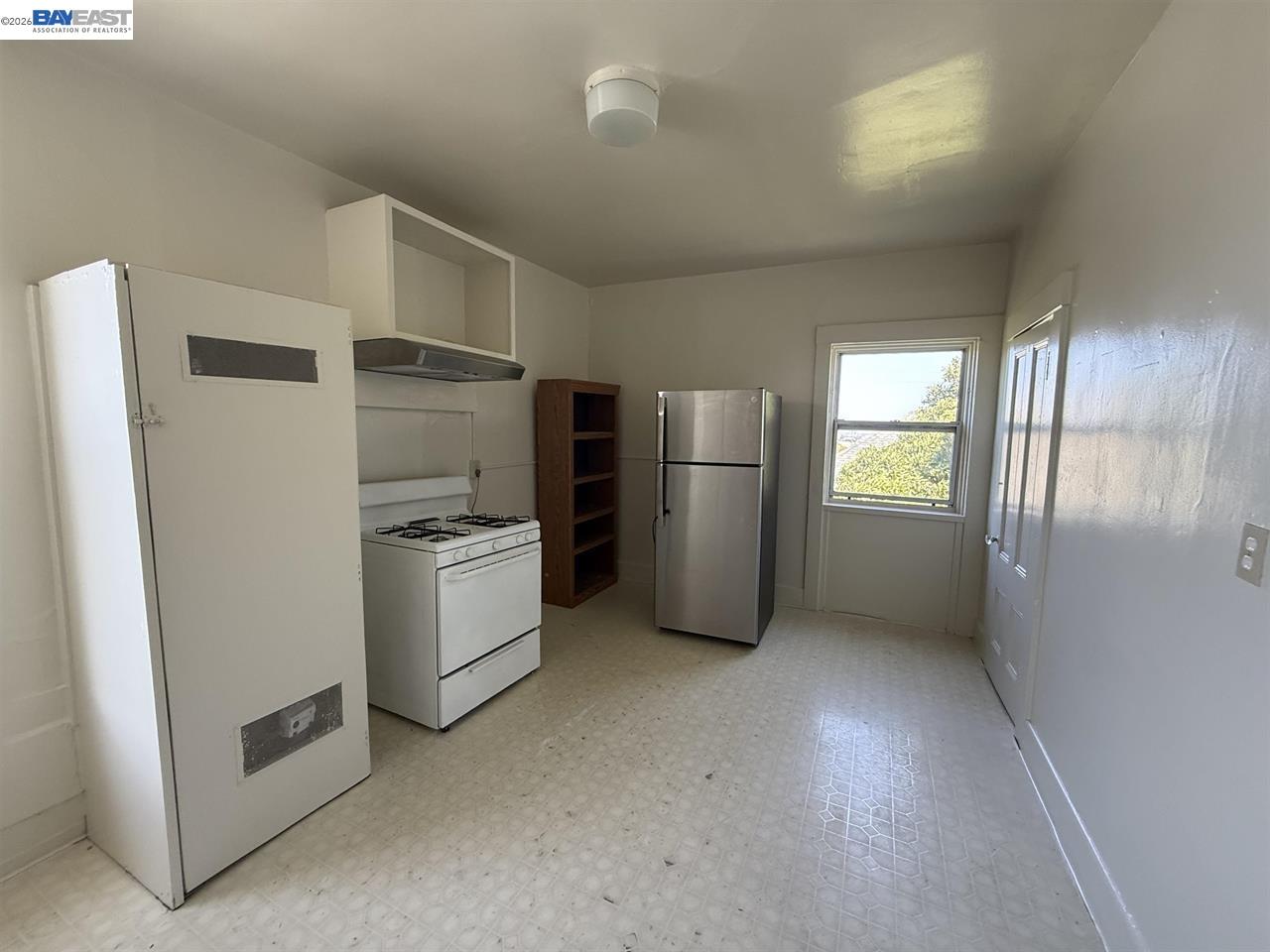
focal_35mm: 14
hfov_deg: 102.1
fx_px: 514
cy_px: 476
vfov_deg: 85.7
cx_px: 635
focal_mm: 2.22
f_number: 2.2
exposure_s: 1/99
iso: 200
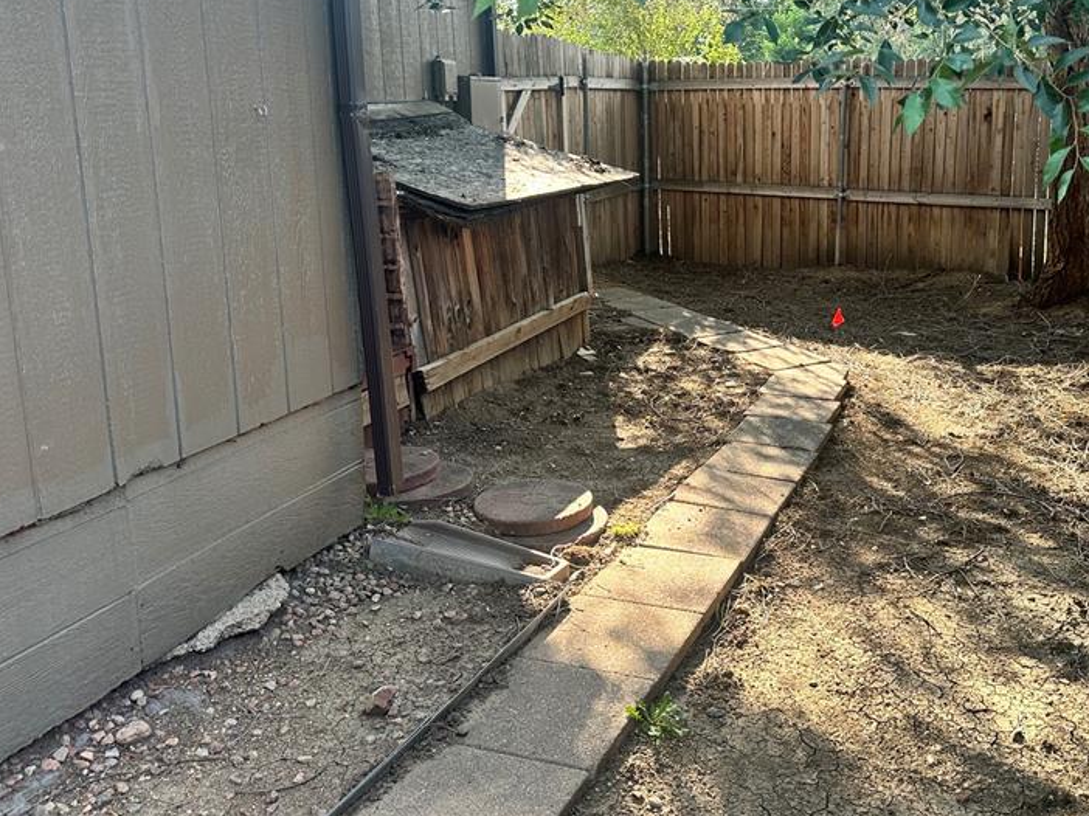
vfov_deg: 40.5
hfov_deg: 51.7
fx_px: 1101
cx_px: 720
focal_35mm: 35
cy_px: 322
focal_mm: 6.86
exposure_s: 1/271
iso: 80
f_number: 1.78
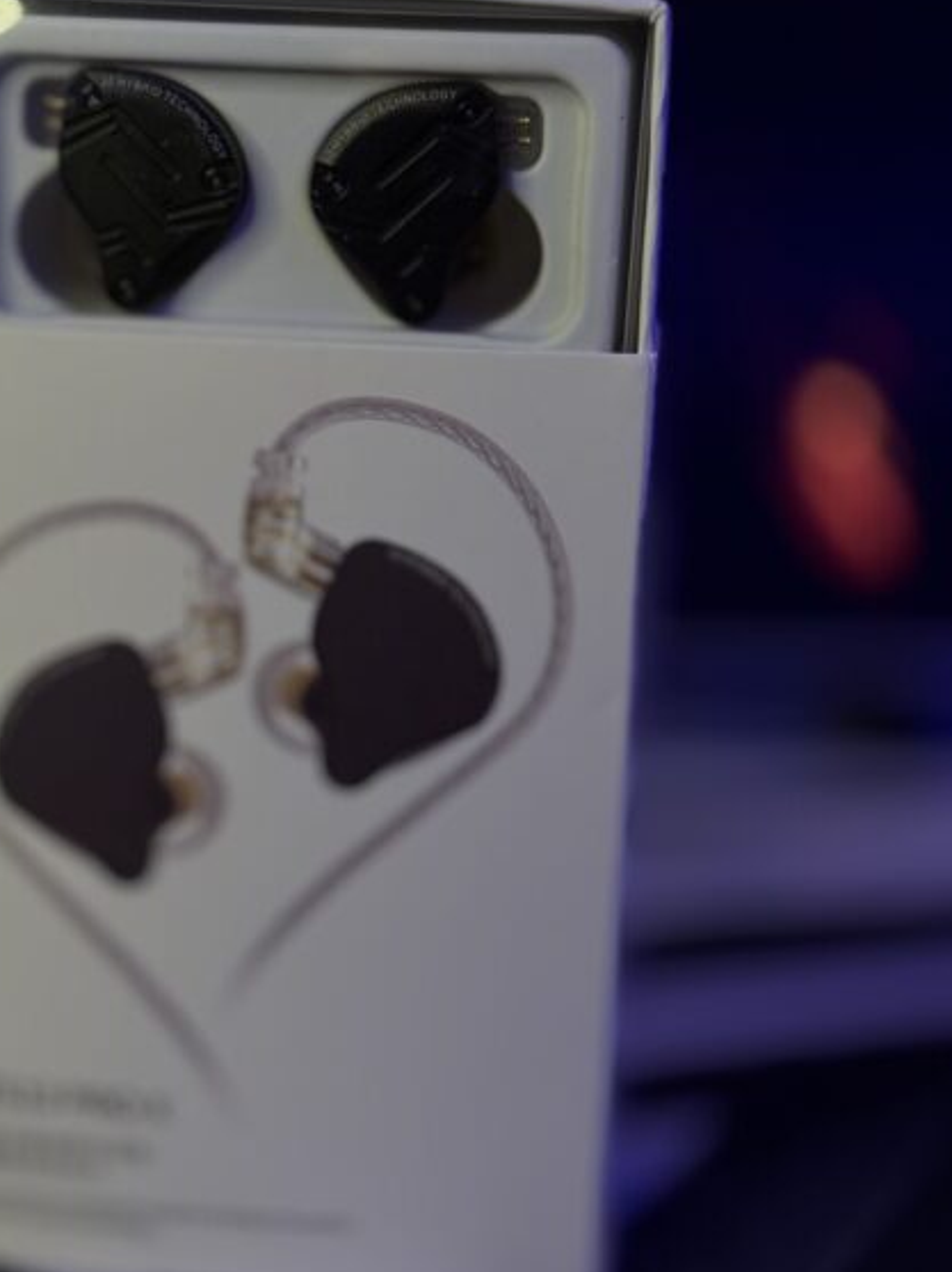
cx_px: 283
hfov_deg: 21.2
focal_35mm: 69
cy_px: 518
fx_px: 2533
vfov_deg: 28.1
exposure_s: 1/89
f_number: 1.78
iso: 100
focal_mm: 6.76
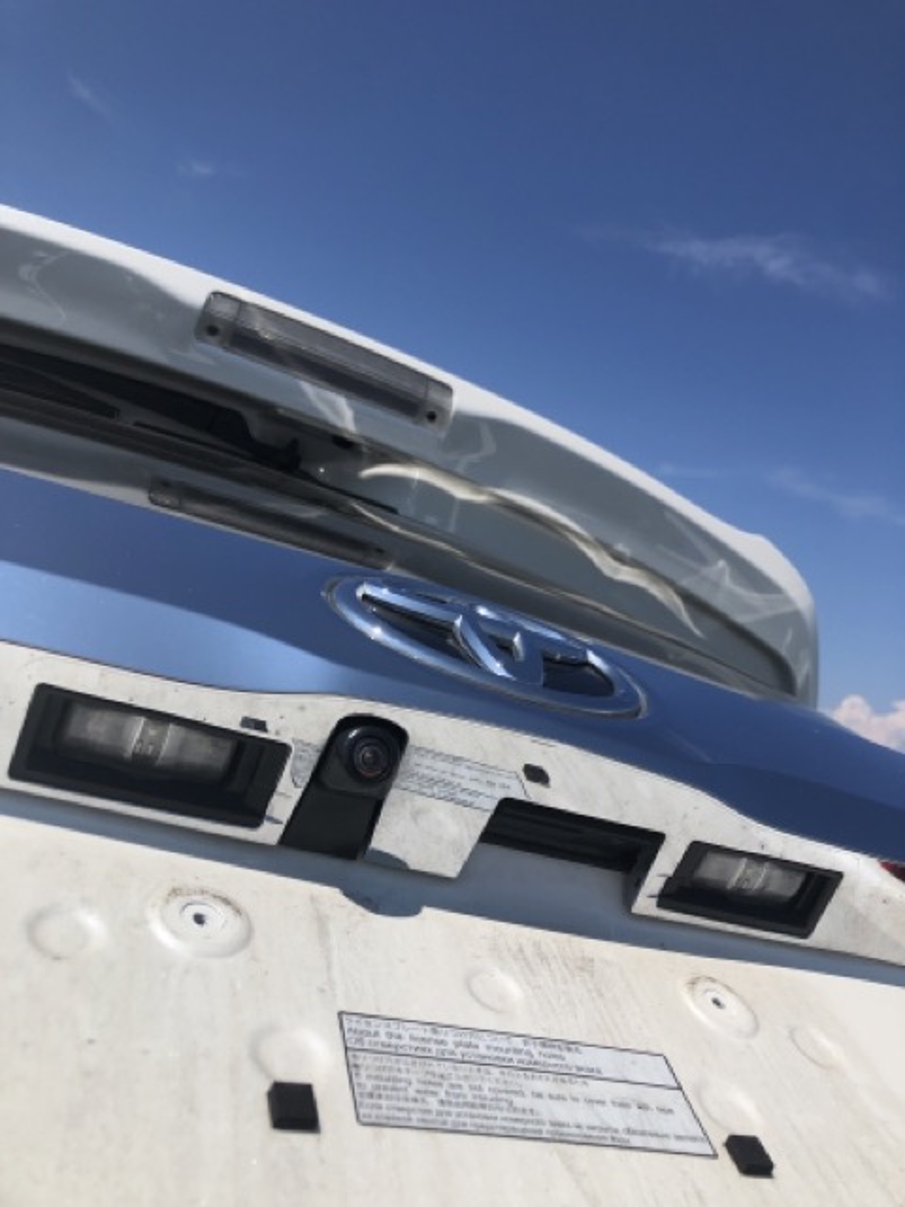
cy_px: 604
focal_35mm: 28
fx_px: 976
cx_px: 452
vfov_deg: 63.4
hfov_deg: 49.7
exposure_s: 1/4000
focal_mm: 3.99
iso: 20
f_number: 1.8
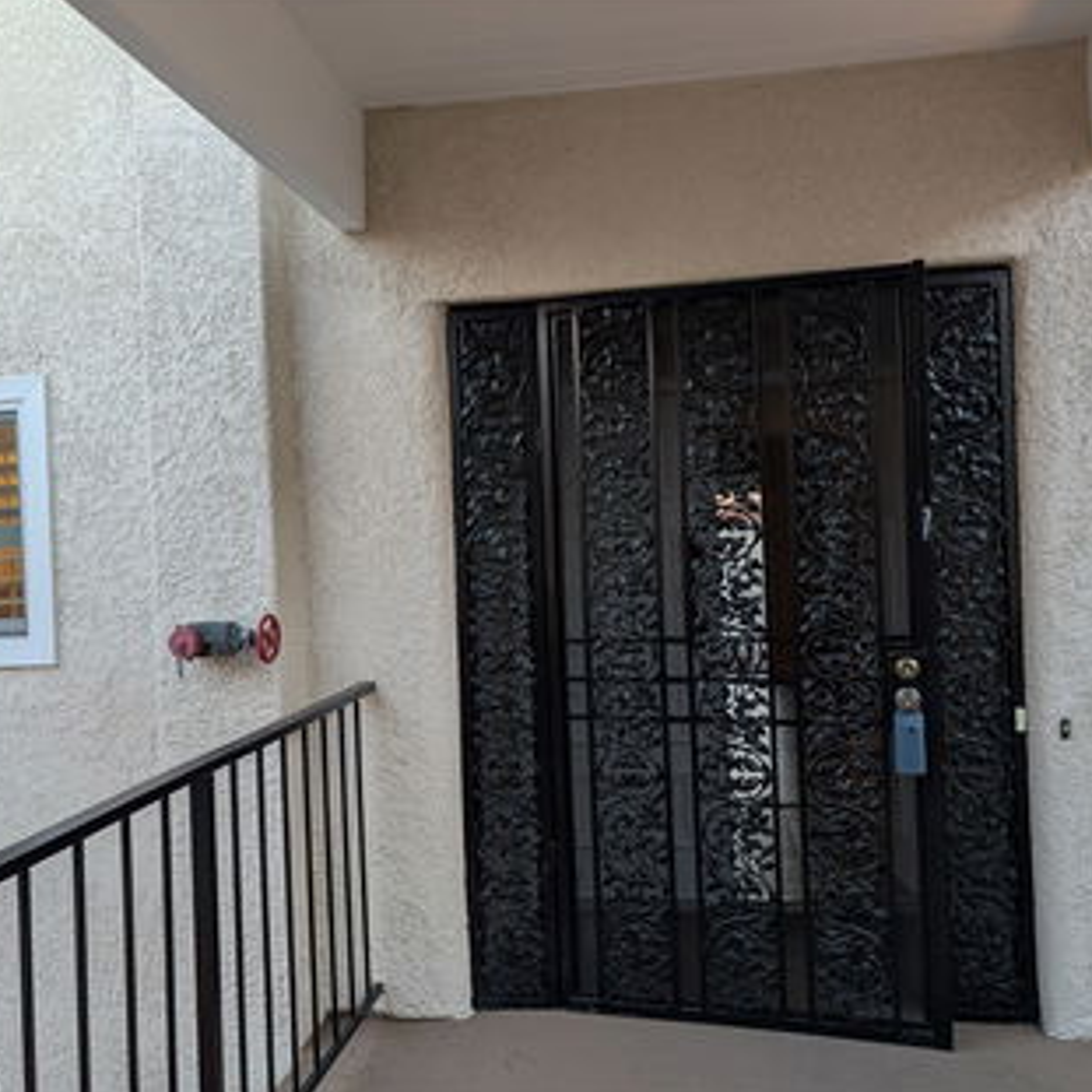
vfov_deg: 55.6
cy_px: 541
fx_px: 1035
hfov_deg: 55.6
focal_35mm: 29
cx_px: 525
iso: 24
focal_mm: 6.9
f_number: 1.68
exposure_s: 1/120
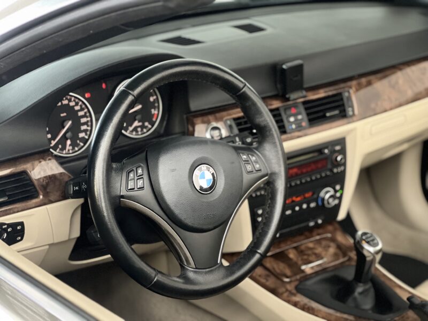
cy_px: 160
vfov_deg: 19.1
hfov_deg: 25.3
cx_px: 214
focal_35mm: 77
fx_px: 952
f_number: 2.8
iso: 500
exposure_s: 1/21
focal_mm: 9
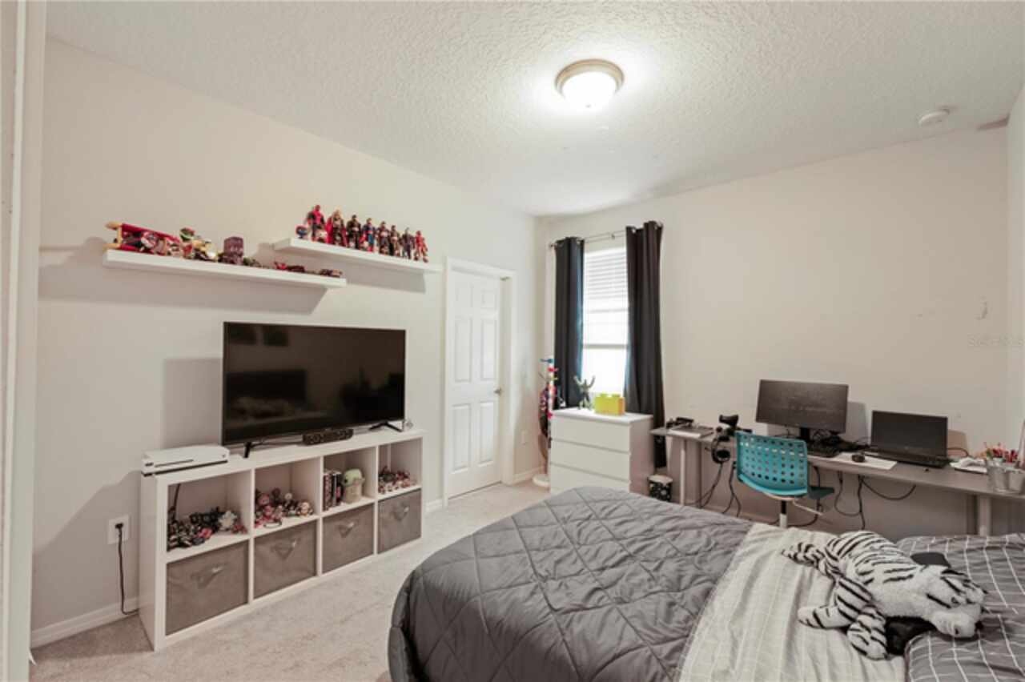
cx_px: 512
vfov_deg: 77.3
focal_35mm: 15
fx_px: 427
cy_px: 341
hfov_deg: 100.4
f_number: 5.6
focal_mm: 10
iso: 200
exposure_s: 1/2
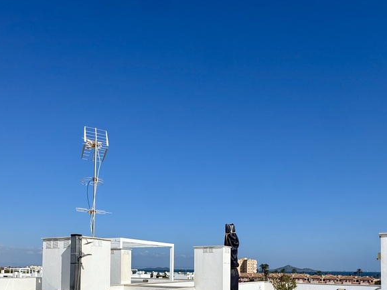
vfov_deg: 41.8
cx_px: 163
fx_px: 347
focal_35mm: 31
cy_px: 261
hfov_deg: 58.1
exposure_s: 1/4630
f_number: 2.2
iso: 32
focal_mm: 2.22
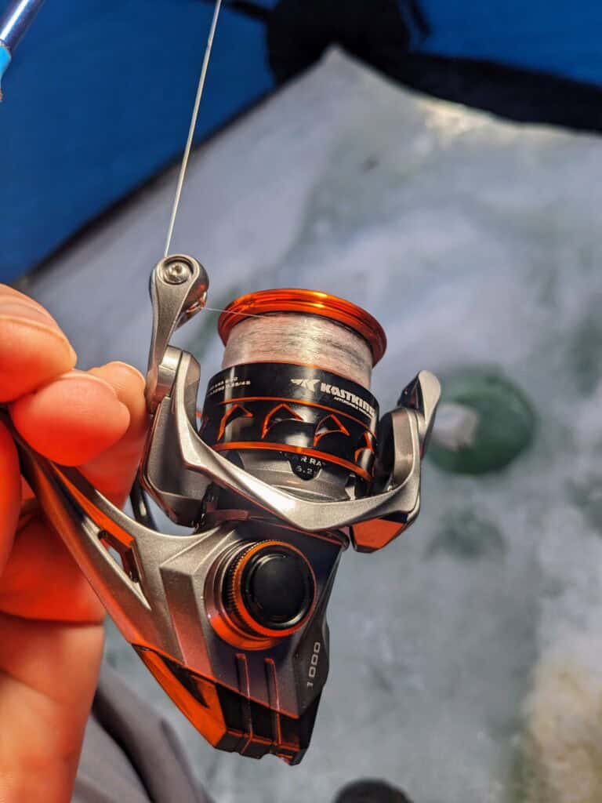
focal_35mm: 27
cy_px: 402
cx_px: 301
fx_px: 626
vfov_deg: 65.3
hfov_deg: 51.4
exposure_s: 1/160
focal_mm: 4.4
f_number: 1.7
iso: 50
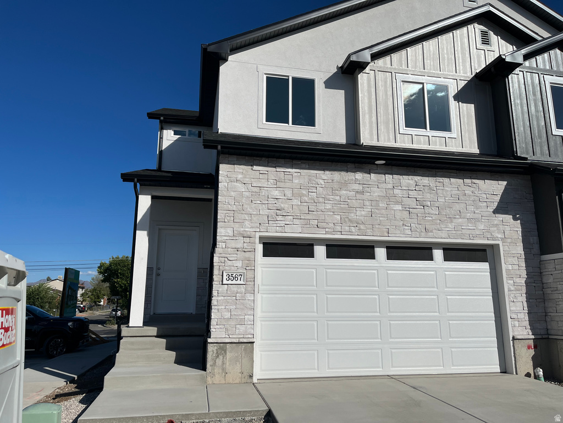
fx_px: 423
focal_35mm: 26
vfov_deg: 53.1
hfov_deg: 67.3
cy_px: 212
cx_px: 282
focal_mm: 5.1
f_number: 1.6
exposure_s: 1/11905
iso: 50
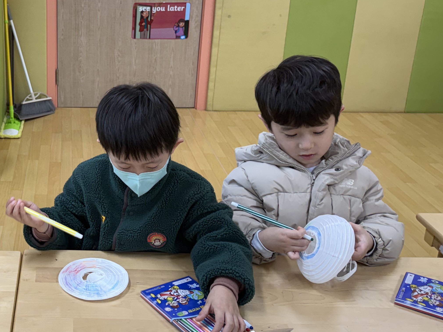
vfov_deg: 30.1
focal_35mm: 48
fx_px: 614
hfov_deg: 36.9
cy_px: 115
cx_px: 38
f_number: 1.78
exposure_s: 1/120
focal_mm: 6.76
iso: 160
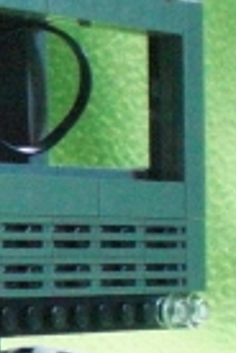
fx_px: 1799
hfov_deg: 7.2
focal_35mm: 183
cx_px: -251
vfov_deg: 11.2
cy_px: 304
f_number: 3.1
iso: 800
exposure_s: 1/15
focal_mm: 6.3
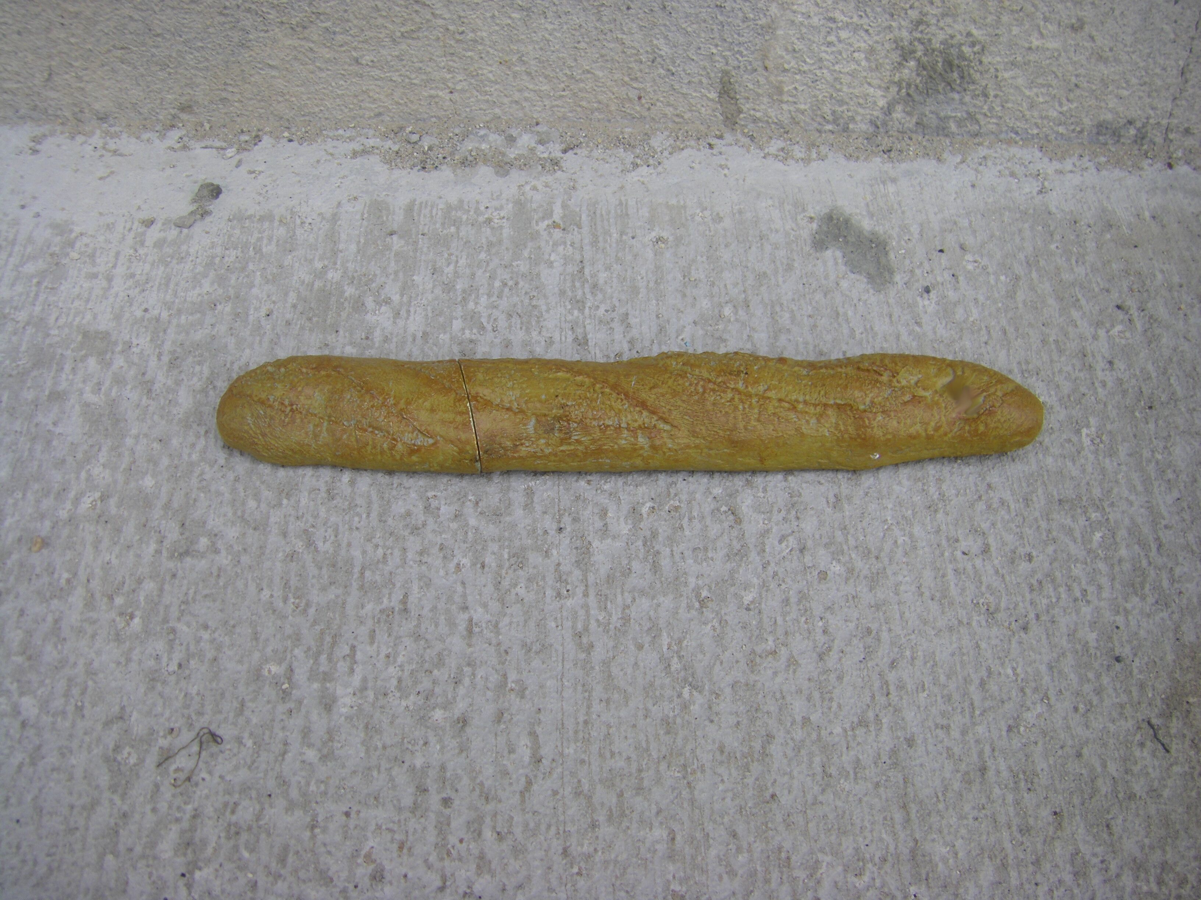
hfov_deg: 49.0
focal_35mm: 38
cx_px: 600
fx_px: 1318
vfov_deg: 37.7
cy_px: 450
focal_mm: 6.3
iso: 64
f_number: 3.5
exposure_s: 1/250
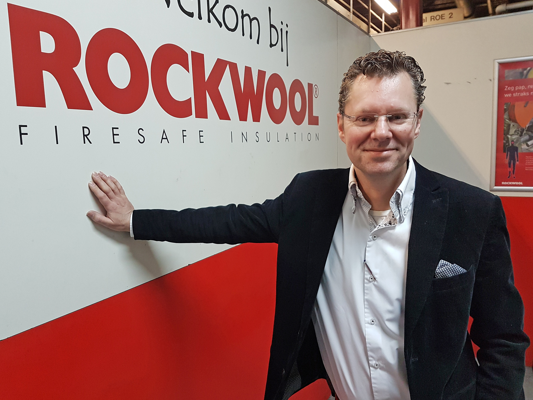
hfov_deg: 65.3
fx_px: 416
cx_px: 260
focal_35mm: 27
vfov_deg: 51.3
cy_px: 205
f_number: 1.7
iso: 160
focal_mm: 4.2
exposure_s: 1/33
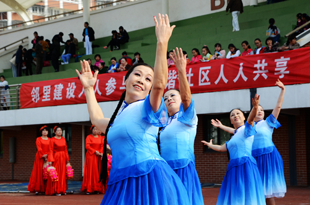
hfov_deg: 18.2
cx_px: 155
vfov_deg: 12.1
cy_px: 102
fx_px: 967
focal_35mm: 112
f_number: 11
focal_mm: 75
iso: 200
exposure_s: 1/160
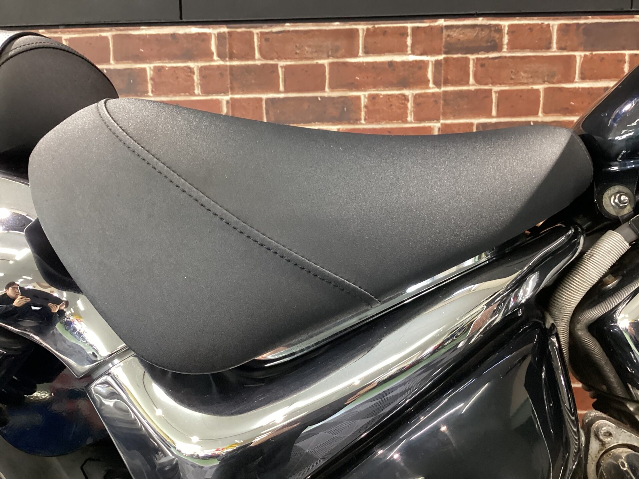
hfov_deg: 58.4
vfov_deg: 45.4
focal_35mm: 31
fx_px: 572
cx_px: 320
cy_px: 240
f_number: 2.4
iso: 320
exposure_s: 1/50
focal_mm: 3.3
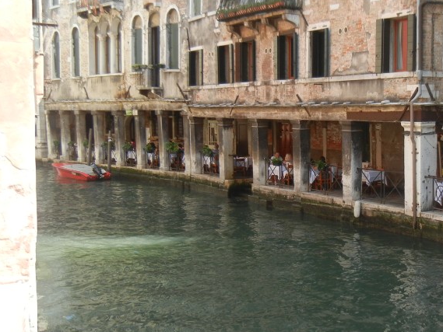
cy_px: 166
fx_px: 691
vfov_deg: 27.0
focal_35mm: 54
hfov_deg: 34.8
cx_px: 334
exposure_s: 1/260
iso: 160
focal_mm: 5.4
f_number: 3.5
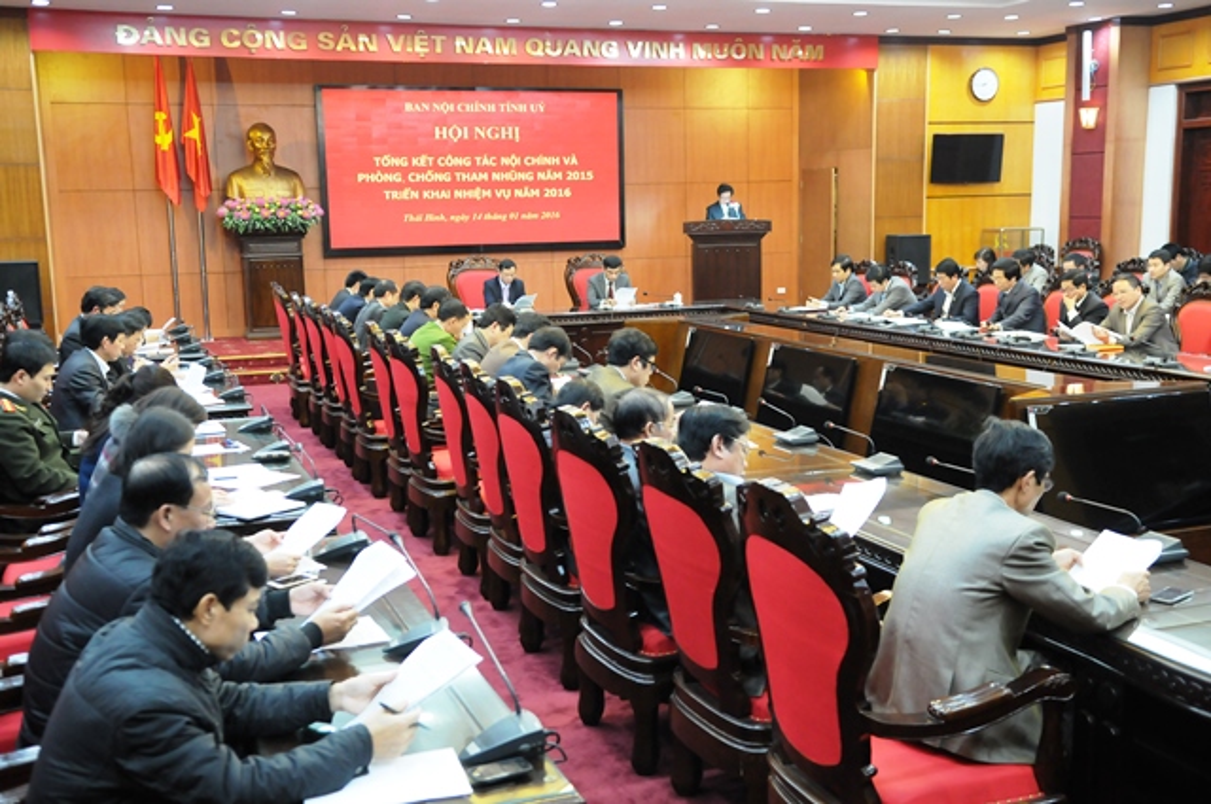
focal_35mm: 39
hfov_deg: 49.6
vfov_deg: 34.1
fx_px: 1310
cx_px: 606
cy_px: 402
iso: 1600
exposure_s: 1/100
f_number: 7.1
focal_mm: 26
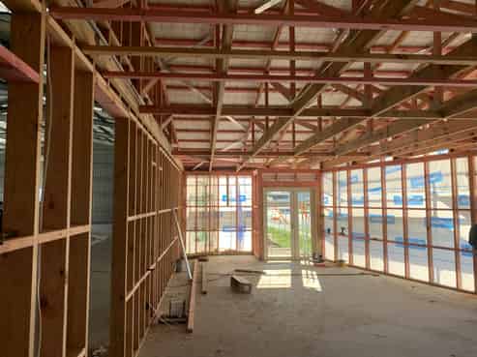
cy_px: 178
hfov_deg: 67.3
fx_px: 358
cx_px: 238
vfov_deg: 53.0
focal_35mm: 26
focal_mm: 4.25
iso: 25
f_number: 1.8
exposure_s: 1/259
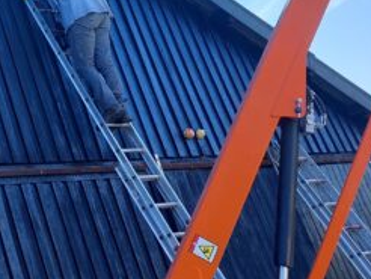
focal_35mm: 78
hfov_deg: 22.1
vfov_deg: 18.2
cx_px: -130
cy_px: -36
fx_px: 837
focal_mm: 5.23
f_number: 1.8
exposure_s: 1/502
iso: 25
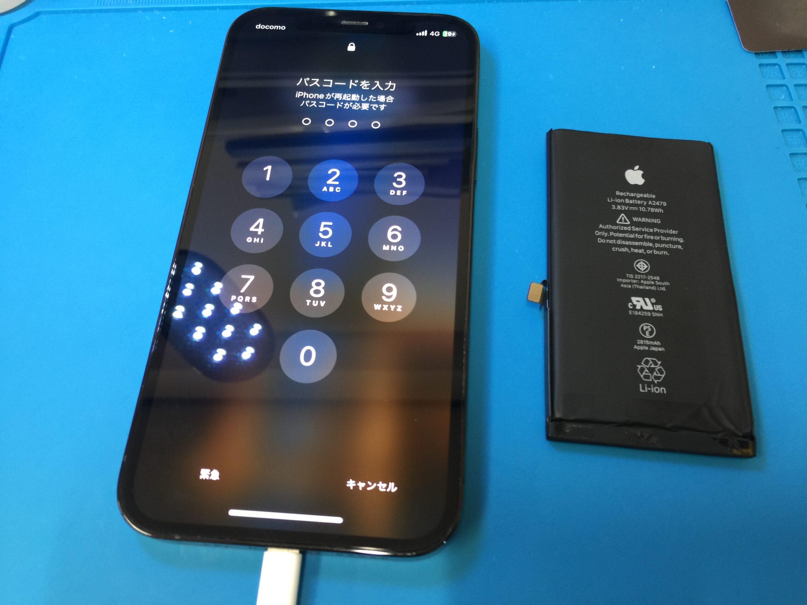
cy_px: 302
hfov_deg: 61.7
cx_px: 404
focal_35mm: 29
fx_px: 676
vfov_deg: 48.2
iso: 50
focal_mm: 4.15
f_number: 2.2
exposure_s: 1/15
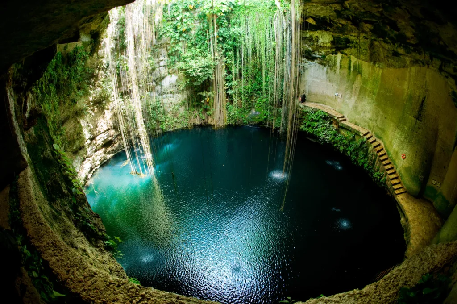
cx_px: 228
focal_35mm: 16
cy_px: 152
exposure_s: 1/40
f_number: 5
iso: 250
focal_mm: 16
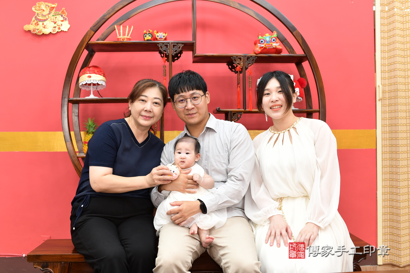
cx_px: 205
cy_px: 136
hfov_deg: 54.4
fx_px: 399
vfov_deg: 37.9
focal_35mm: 35
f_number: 4.5
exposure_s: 1/200
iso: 800
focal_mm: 35
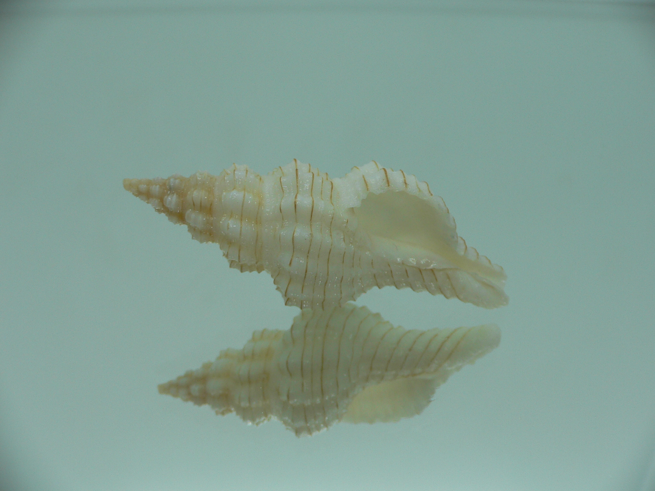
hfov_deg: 52.6
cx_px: 328
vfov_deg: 40.7
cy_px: 246
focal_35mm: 35
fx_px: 662
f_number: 2.8
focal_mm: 4.6
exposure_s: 1/80
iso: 80
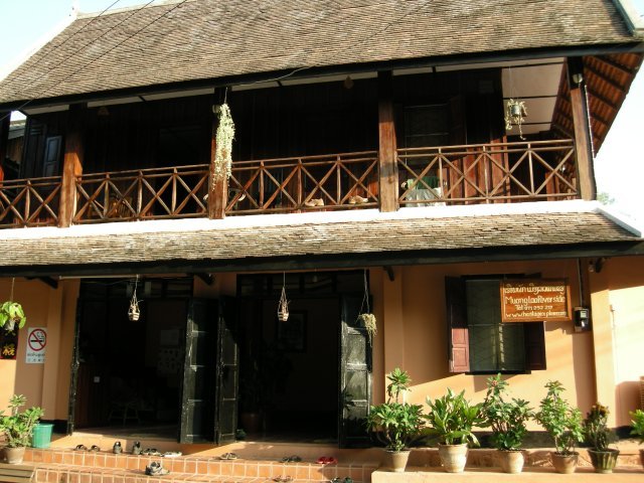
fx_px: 670
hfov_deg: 51.4
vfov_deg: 39.7
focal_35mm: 36
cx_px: 322
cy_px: 242
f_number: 3.8
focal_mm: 7.5
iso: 64
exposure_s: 1/90.3
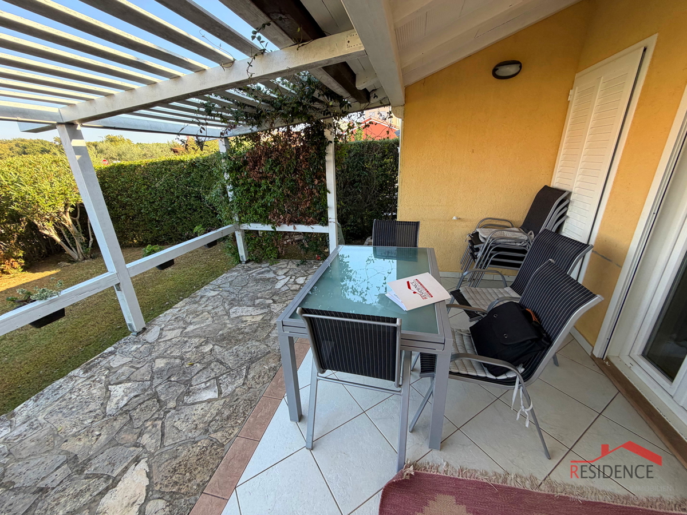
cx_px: 344
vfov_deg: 85.7
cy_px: 258
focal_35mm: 14
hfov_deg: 102.1
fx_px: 278
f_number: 2.2
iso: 64
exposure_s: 1/162
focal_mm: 2.22
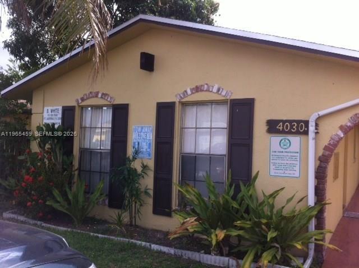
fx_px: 362
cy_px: 134
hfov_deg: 52.7
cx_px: 180
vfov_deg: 40.6
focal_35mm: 35
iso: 80
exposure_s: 1/548
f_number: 2.8
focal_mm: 3.85
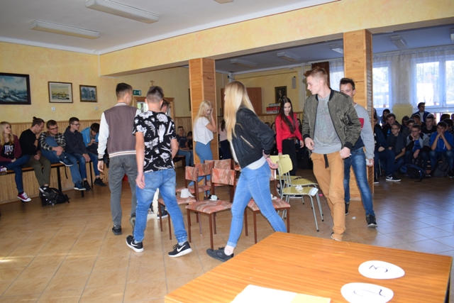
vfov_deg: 48.0
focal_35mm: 27
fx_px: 341
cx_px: 227
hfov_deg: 67.4
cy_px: 152
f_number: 4.5
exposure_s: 1/80
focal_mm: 18
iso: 800
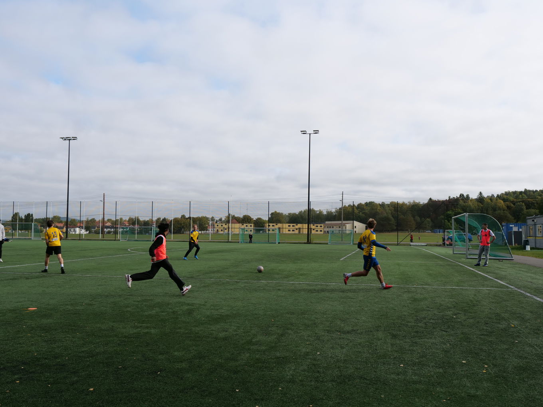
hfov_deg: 56.8
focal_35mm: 32
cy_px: 204
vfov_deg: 44.2
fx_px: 502
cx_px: 272
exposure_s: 1/1000
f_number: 4.5
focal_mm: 16
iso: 200
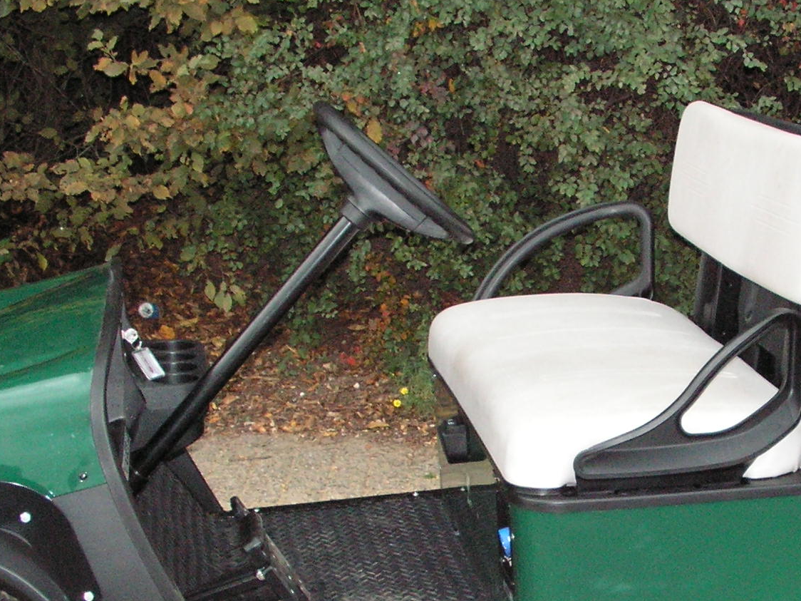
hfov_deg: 23.5
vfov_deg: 17.9
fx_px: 1897
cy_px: 465
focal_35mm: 82
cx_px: 631
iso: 160
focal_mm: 6
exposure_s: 1/40
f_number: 3.2
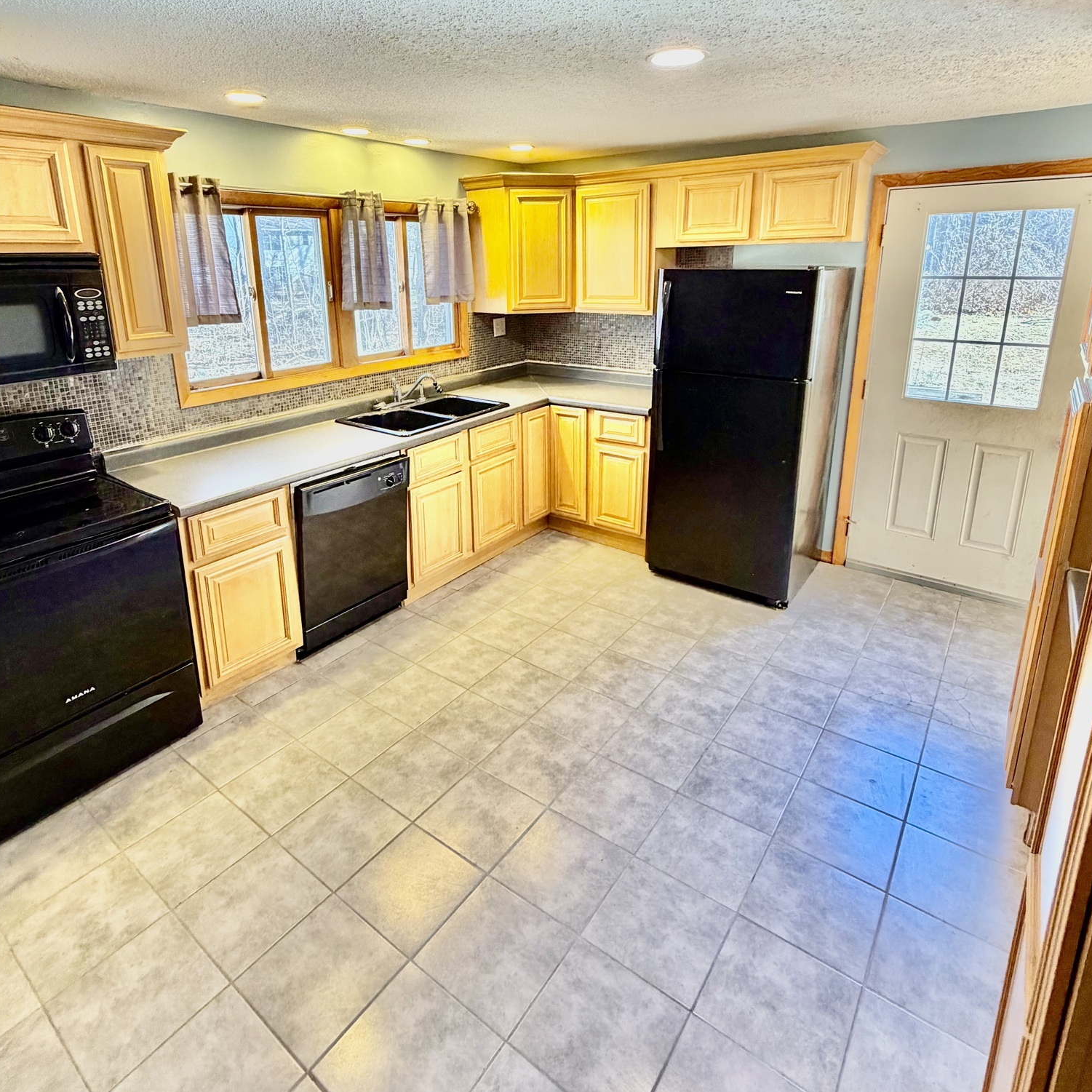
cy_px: 433
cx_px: 506
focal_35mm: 19
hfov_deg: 77.6
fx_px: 678
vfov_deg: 76.7
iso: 320
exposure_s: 1/120
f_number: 2.2
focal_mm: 2.22
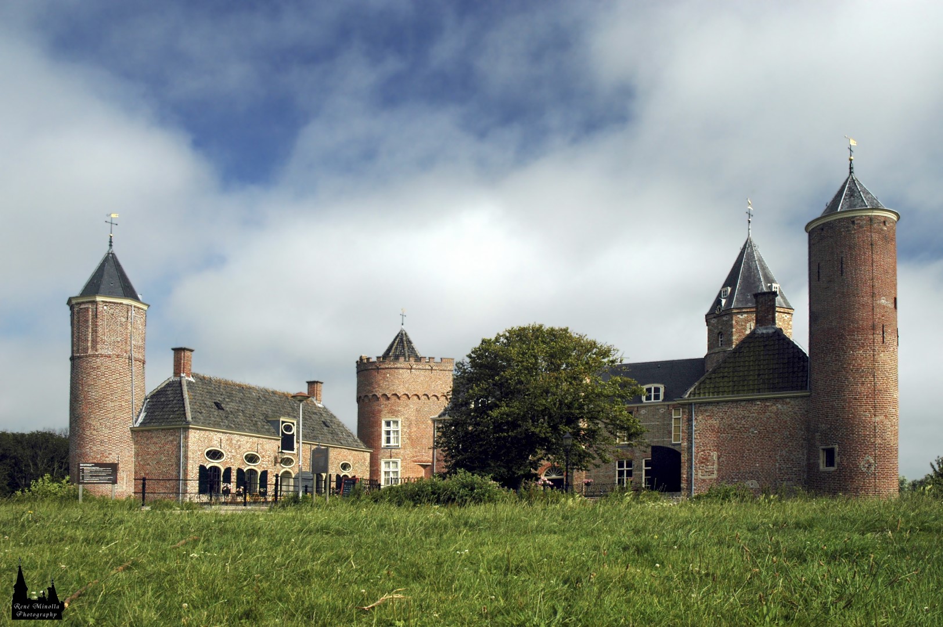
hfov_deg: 57.3
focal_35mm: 33
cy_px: 314
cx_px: 472
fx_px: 864
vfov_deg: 39.9
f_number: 9
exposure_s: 1/320
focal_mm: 22
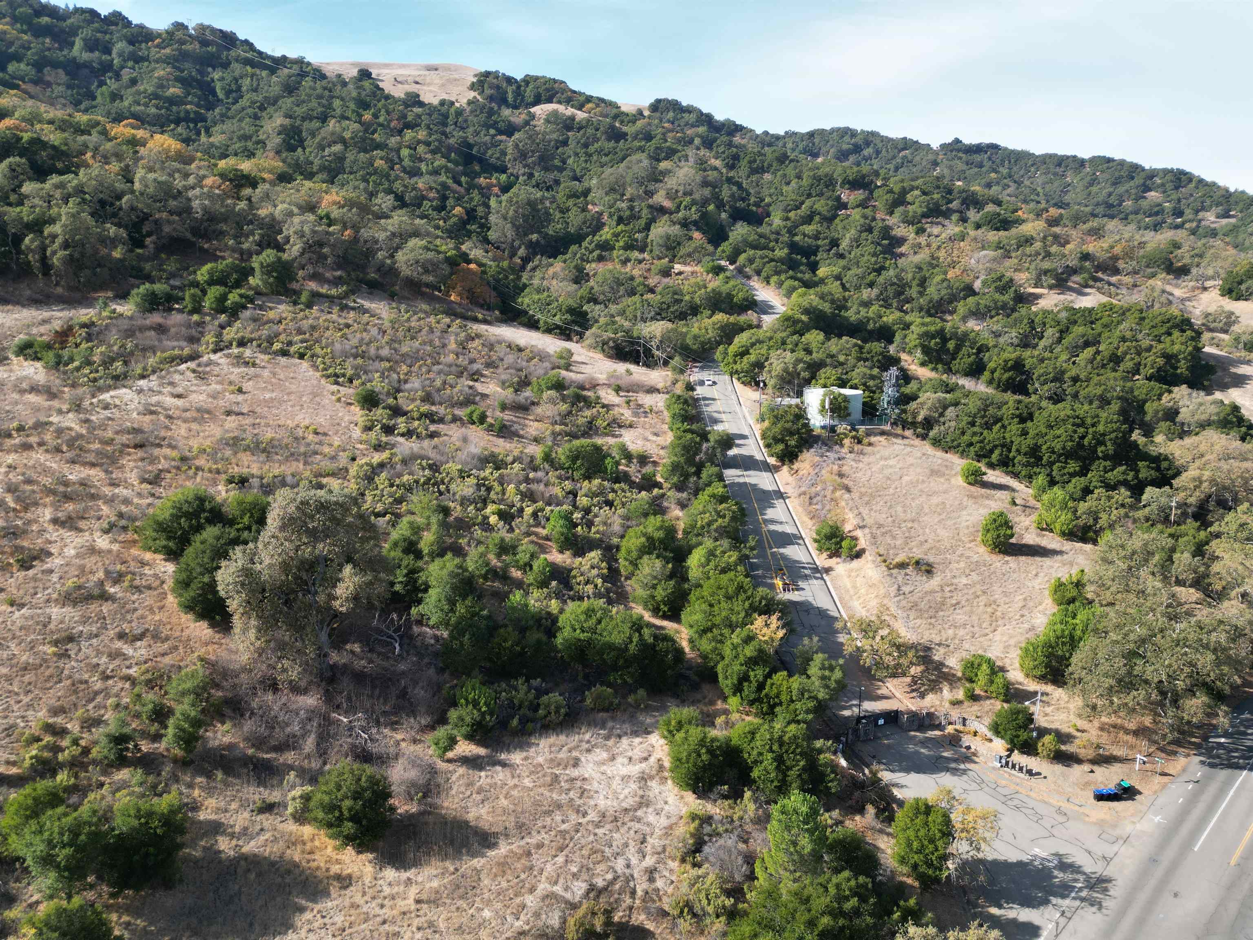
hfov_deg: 71.6
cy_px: 470
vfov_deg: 56.8
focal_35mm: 24
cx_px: 626
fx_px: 869
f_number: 1.7
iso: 200
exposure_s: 1/1600
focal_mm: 6.72
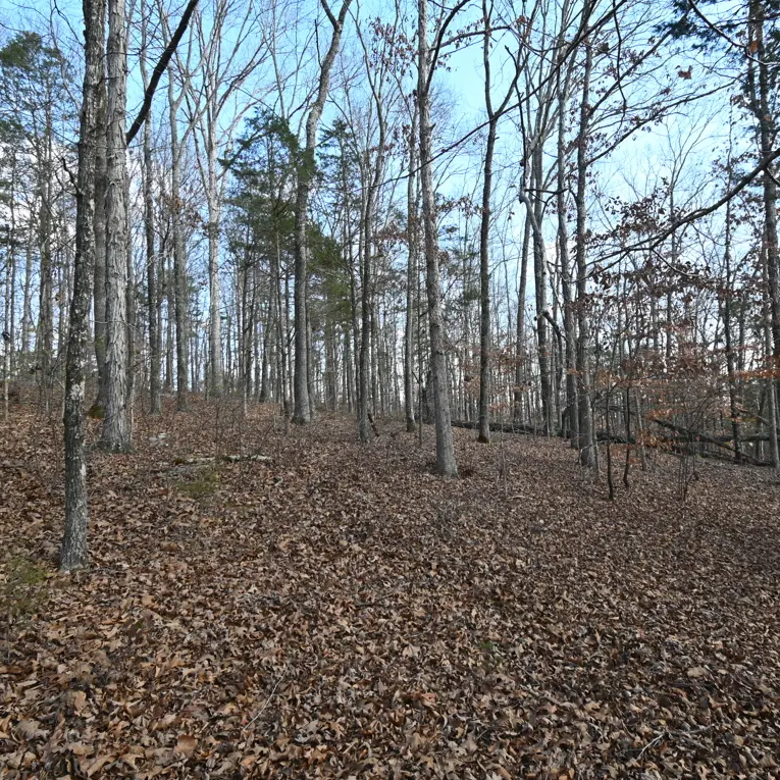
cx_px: 420
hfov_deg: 74.7
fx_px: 510
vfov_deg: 74.8
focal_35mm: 20
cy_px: 375
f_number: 5
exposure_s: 1/100
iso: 100
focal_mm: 10
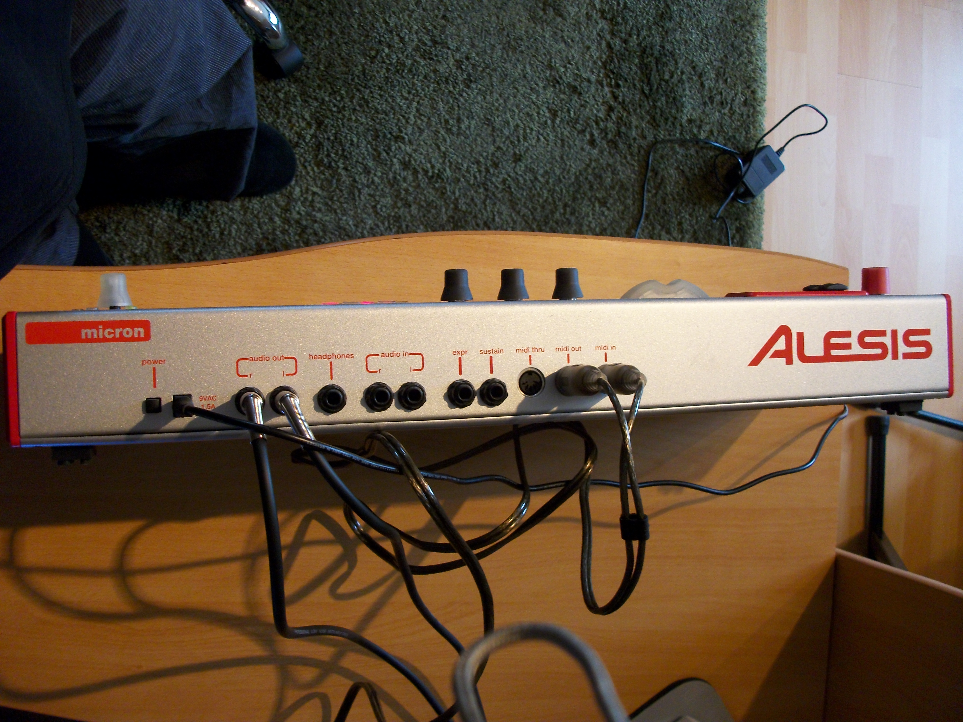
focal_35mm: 34
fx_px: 946
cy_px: 361
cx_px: 482
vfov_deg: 41.8
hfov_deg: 54.0
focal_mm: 5.7
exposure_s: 1/15
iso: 211
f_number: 2.9
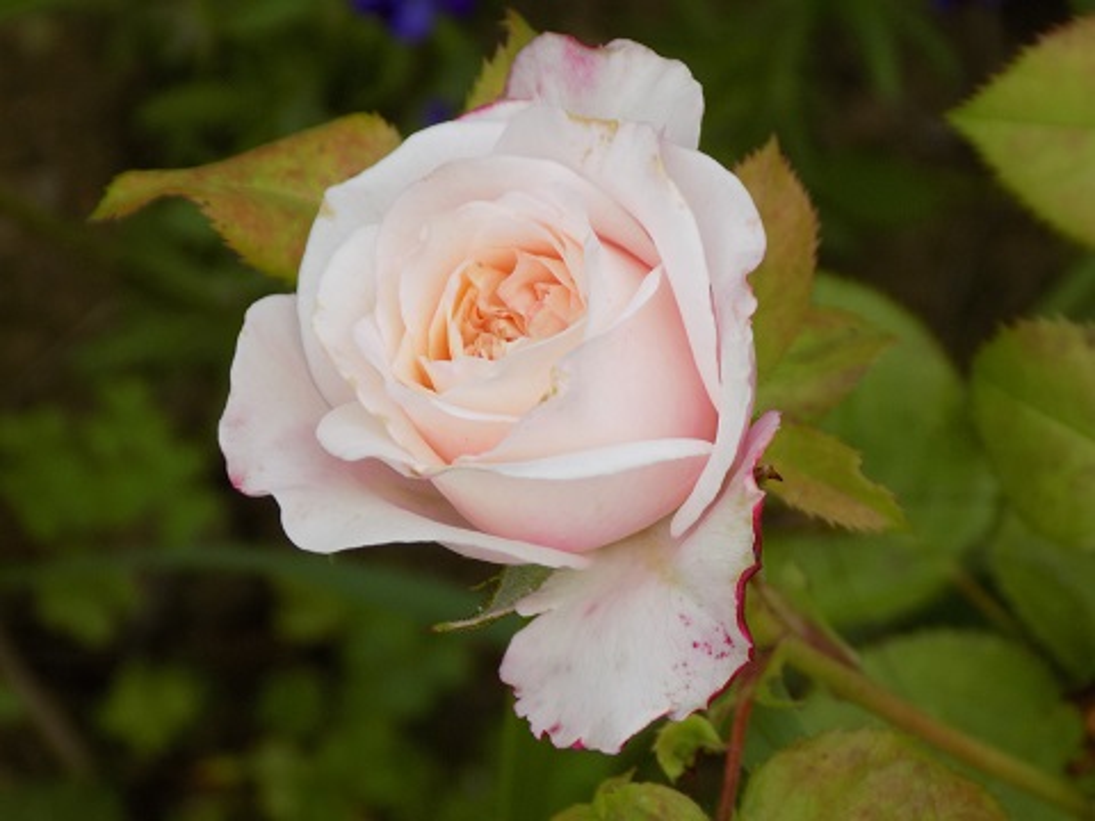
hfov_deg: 10.4
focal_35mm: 190
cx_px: 548
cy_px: 410
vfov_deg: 7.8
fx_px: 6010
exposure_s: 1/30
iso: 80
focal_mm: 33.7
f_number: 5.4
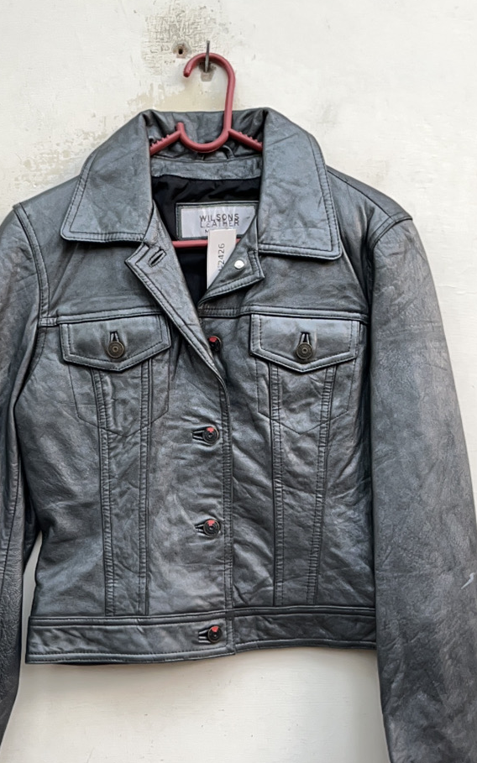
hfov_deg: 37.2
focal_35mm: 34
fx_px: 707
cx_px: 202
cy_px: 441
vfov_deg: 56.4
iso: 80
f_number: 1.6
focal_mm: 5.1
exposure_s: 1/60
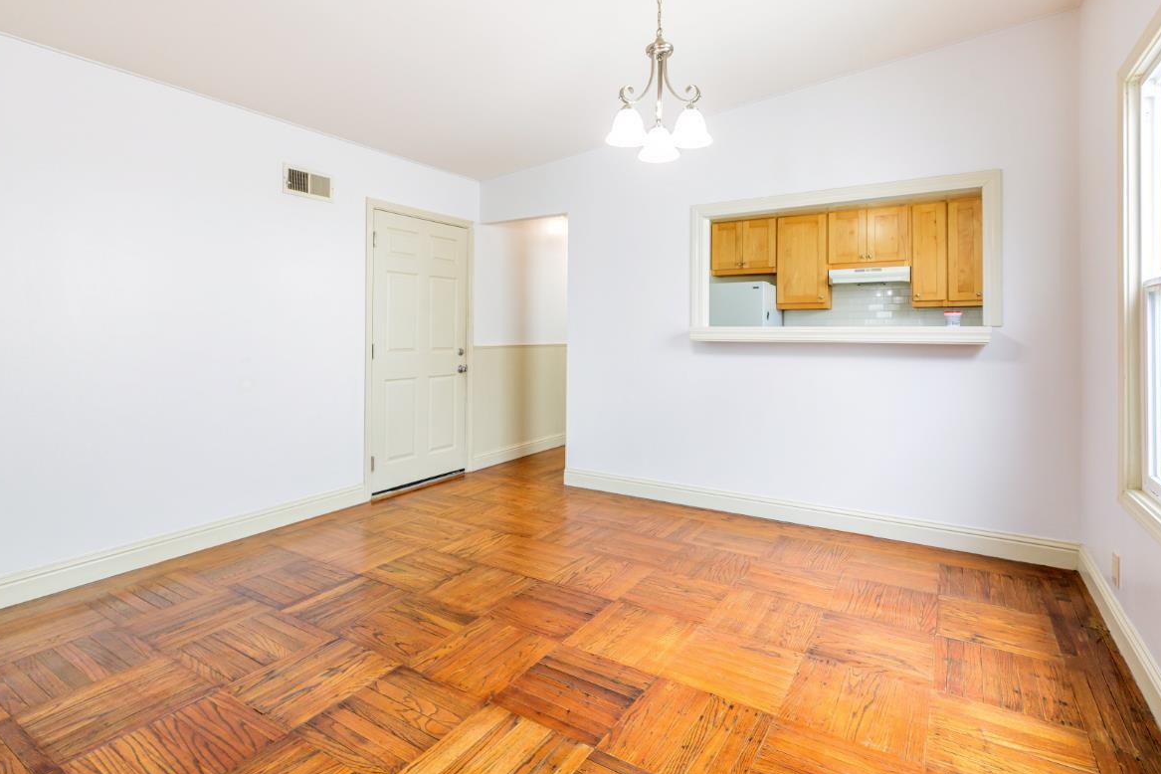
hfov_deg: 89.9
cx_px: 608
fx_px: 580
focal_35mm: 18
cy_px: 319
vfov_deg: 66.9
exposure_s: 1/50
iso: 200
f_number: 8
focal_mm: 14
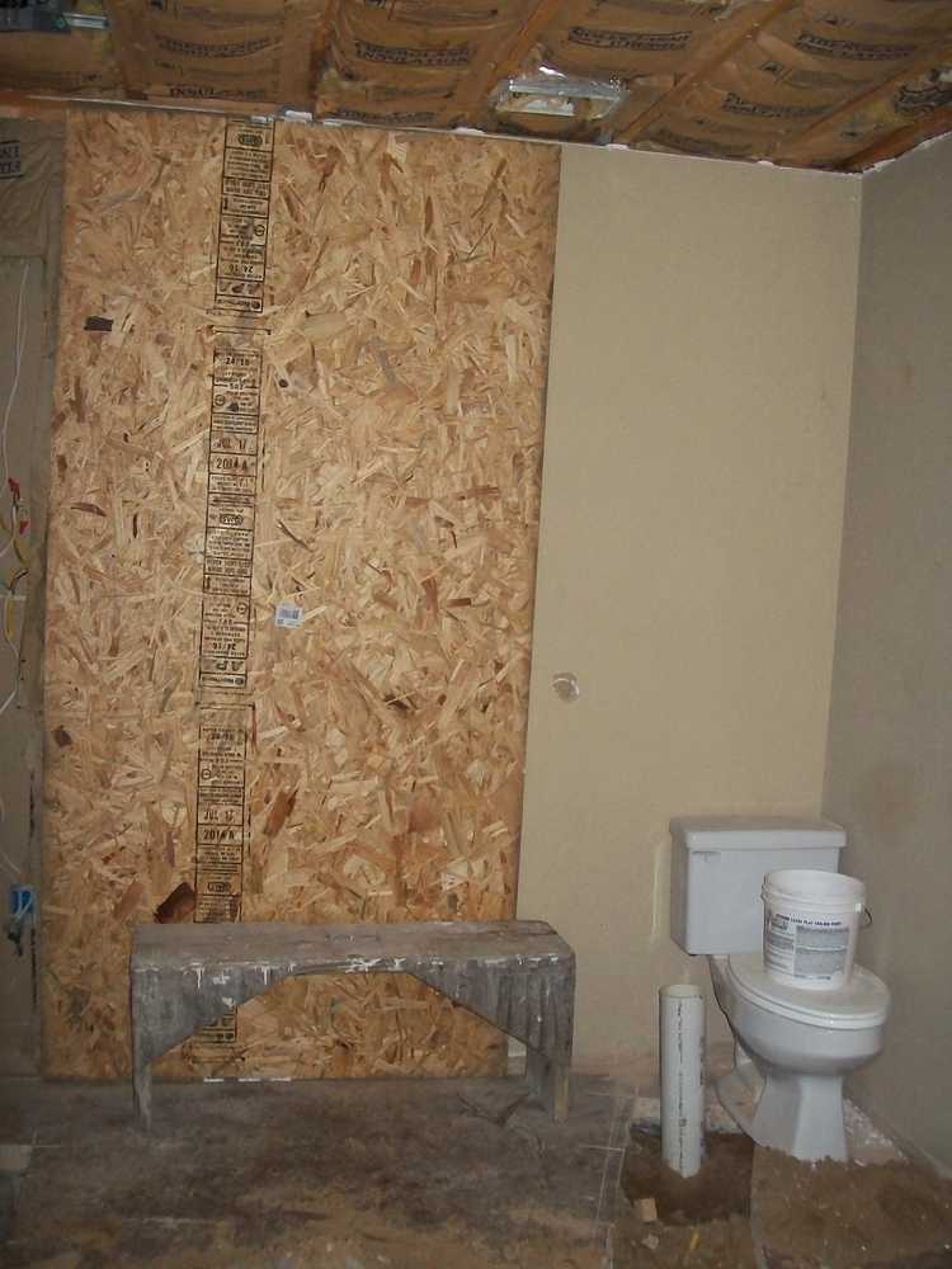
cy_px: 634
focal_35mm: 36
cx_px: 476
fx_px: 1320
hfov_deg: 39.7
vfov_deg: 51.4
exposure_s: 1/30
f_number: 2.7
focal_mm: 6
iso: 240
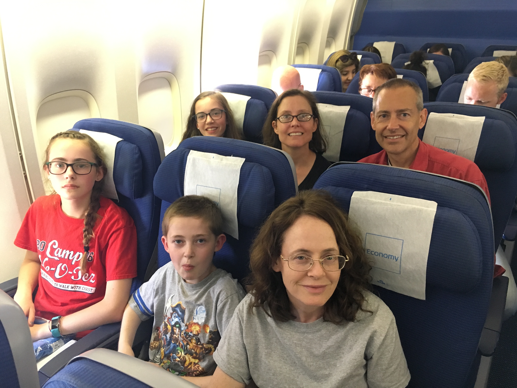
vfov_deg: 48.2
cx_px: 258
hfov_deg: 61.7
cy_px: 194
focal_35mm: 29
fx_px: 433
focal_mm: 4.15
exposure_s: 1/20
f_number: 2.2
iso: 200
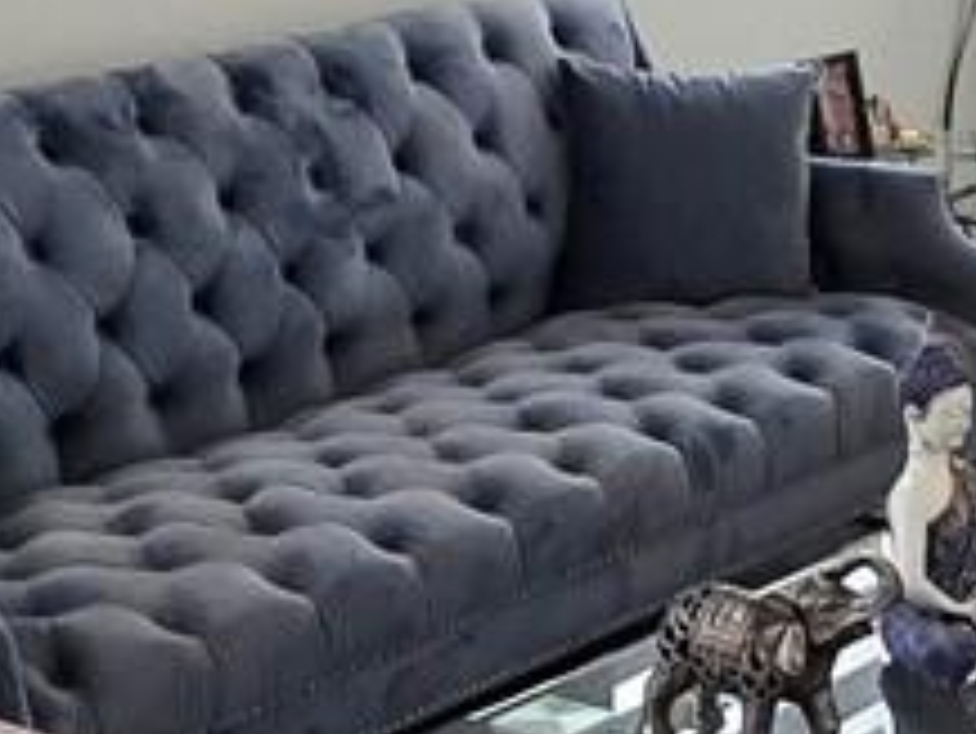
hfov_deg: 20.4
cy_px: 599
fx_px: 2708
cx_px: 531
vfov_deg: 15.3
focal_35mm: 96
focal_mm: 2.2
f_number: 1.9
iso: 160
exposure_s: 1/60.2
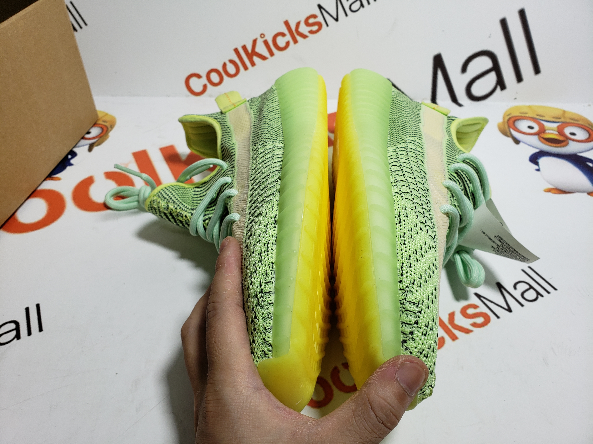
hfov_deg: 67.3
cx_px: 296
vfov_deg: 53.1
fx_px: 445
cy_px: 222
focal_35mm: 26
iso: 50
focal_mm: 4.3
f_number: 2.4
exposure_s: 1/252
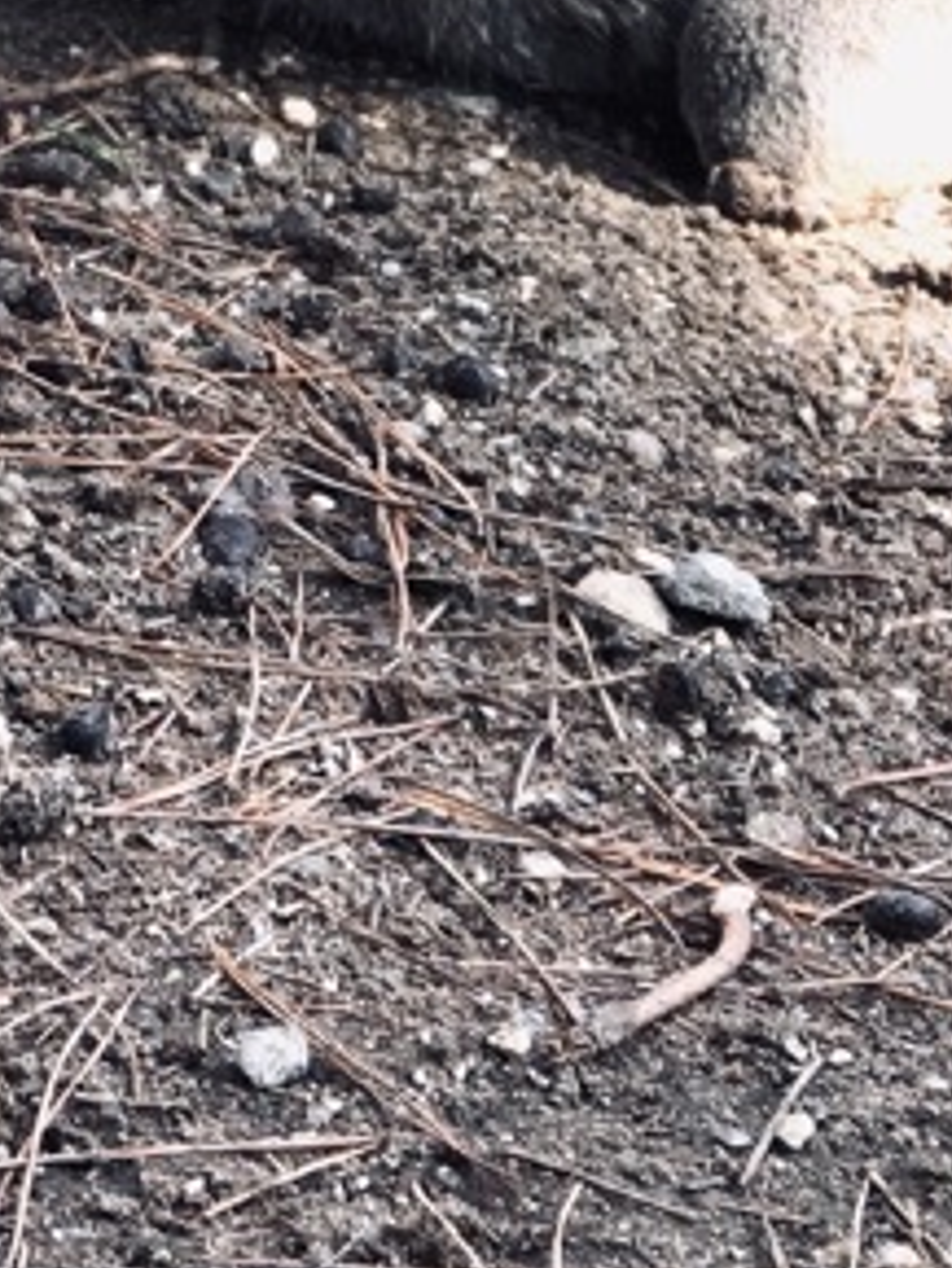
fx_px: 7402
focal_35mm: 202
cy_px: -404
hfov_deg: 7.3
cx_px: -48
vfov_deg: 9.6
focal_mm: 6.6
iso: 20
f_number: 2.8
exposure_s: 1/121
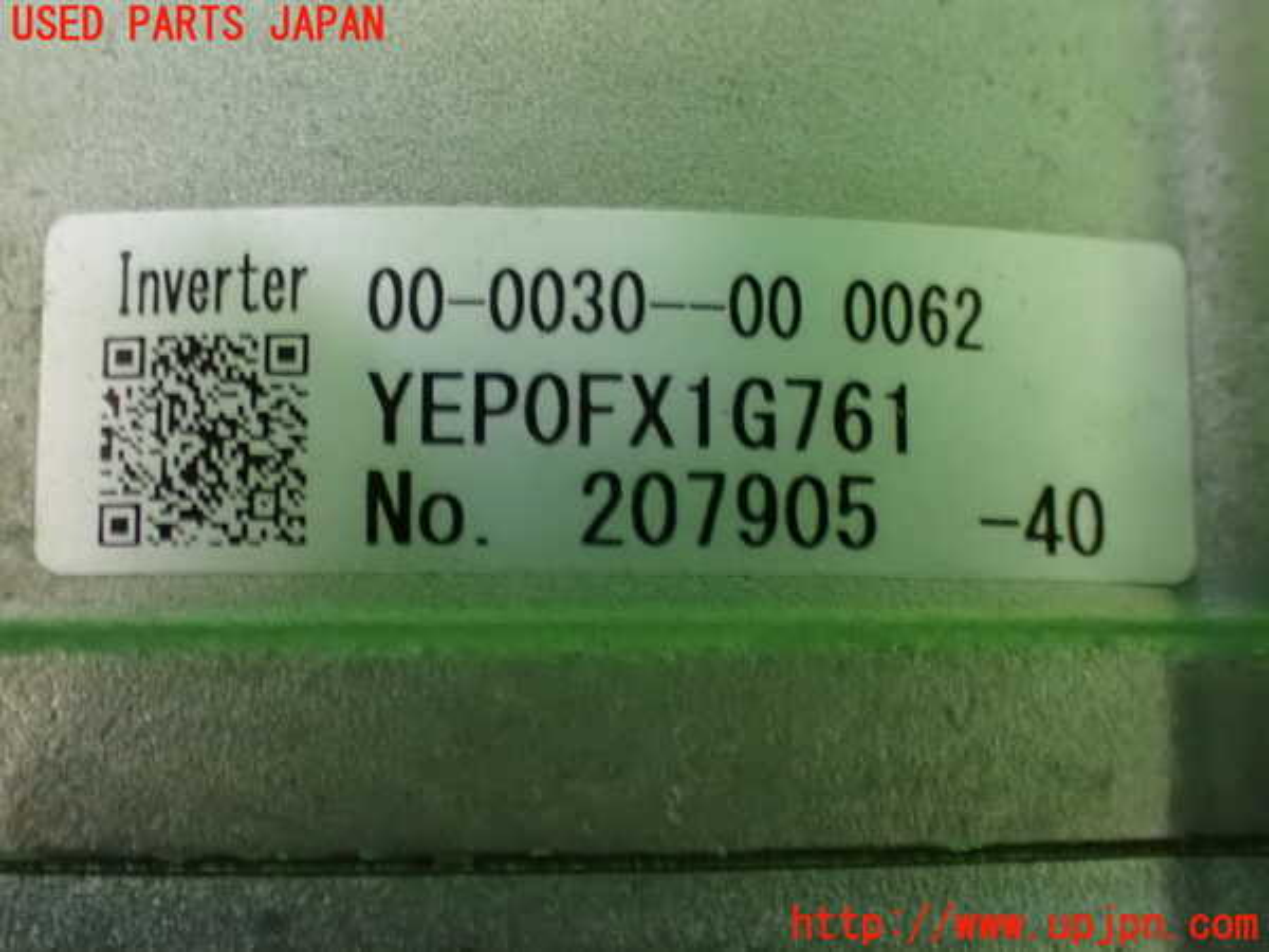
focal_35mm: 50
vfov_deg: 29.1
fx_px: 1833
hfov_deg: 38.2
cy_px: 476
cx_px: 634
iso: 1600
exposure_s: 1/8
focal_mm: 9.01
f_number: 3.2
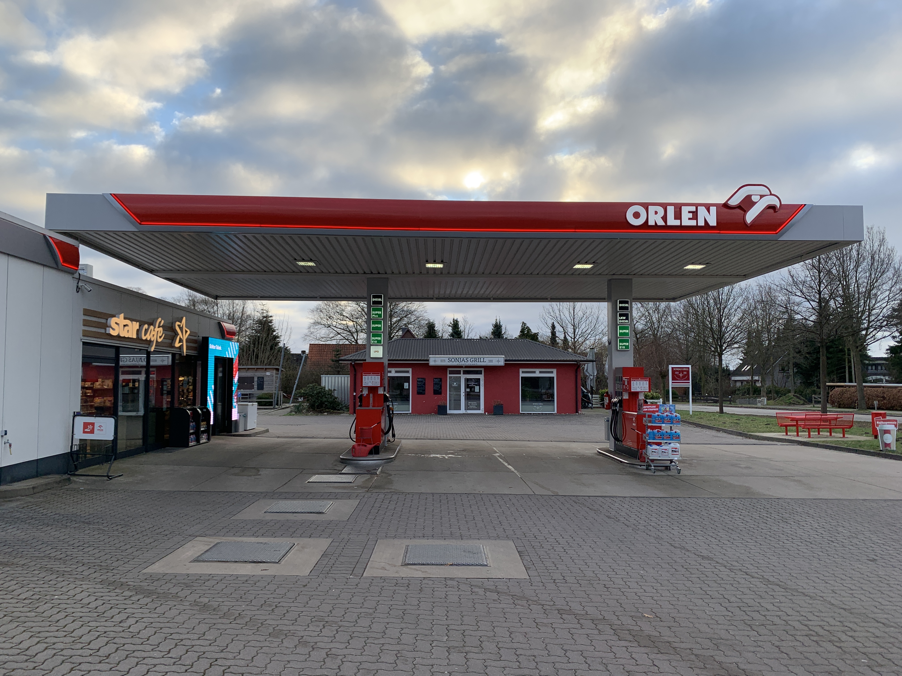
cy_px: 338
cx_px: 451
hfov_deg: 67.3
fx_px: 677
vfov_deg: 53.1
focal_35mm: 26
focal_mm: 4.25
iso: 25
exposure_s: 1/433
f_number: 1.8
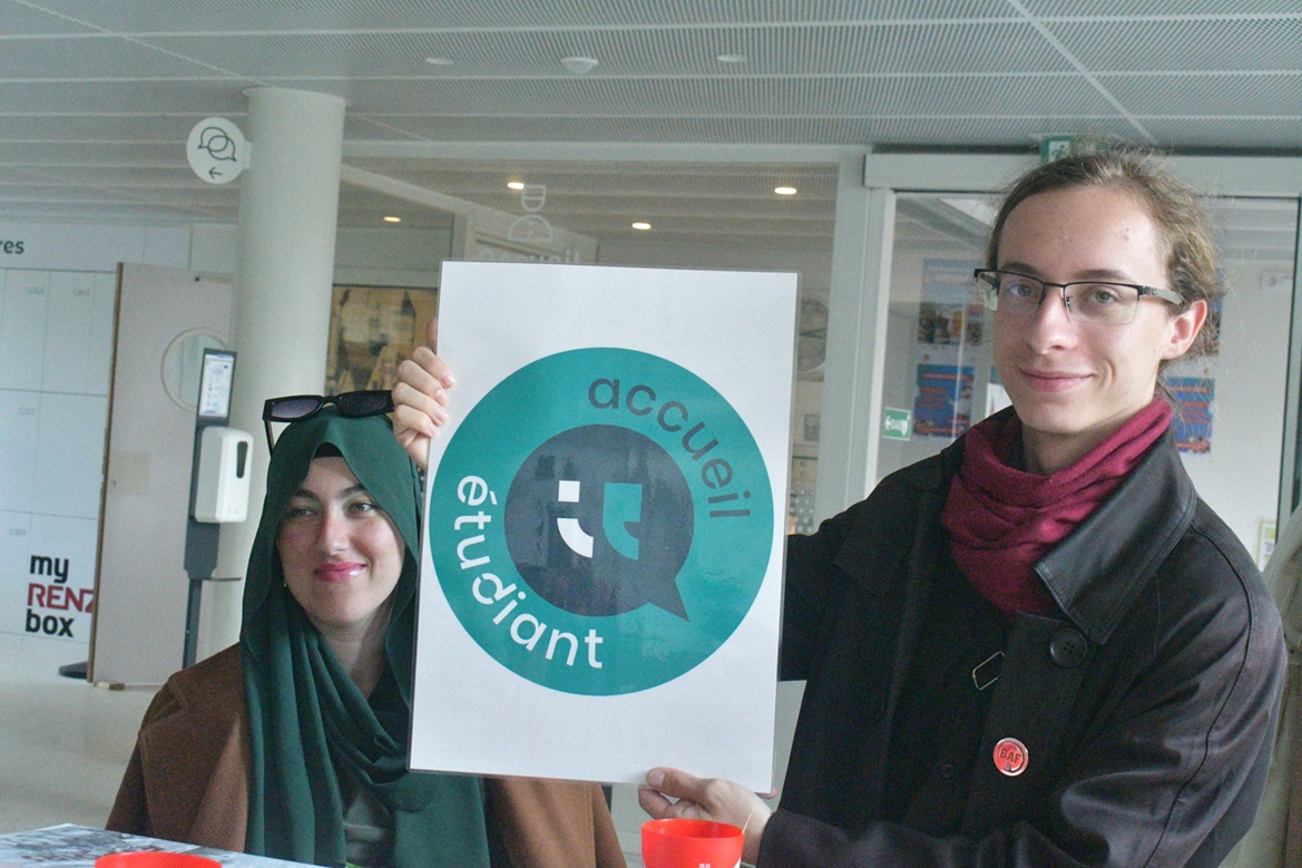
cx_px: 651
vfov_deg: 23.8
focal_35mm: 57
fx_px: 2061
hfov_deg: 35.1
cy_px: 434
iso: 16000
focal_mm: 38
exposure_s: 1/500
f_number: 11
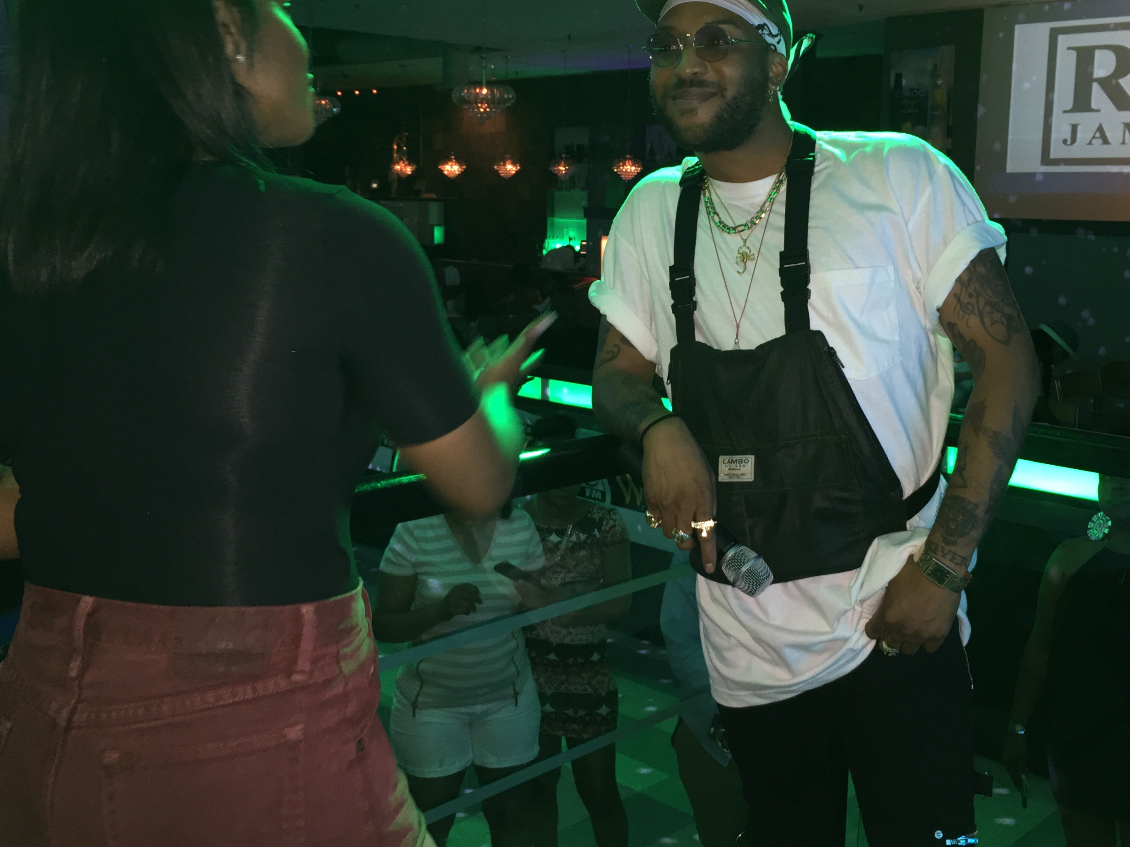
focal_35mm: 38
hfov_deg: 48.9
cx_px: 629
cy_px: 367
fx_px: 1240
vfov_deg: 37.7
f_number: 2.2
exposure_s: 1/16
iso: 100
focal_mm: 4.15
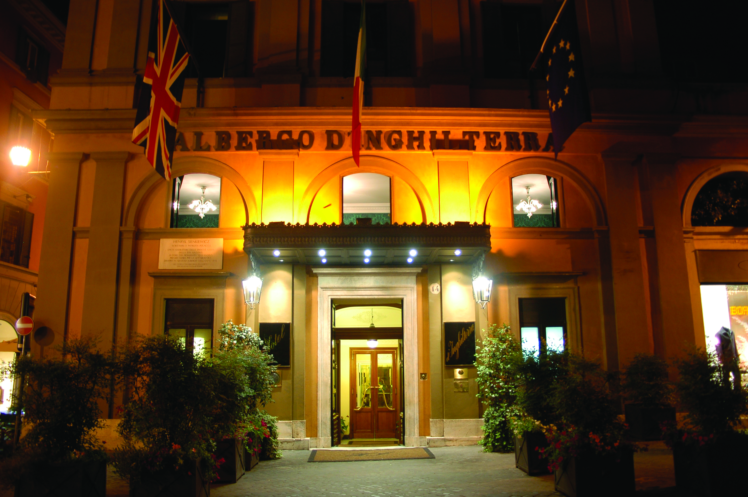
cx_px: 374
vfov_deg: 47.8
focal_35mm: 27
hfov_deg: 67.4
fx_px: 560
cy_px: 248
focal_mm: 18
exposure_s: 1/3
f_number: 3.5
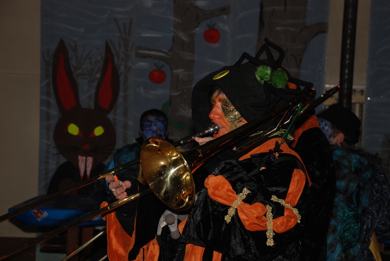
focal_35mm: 87
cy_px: 130
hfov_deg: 23.4
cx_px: 195
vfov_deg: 15.7
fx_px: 943
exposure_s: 1/60
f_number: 5.3
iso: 200
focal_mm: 58
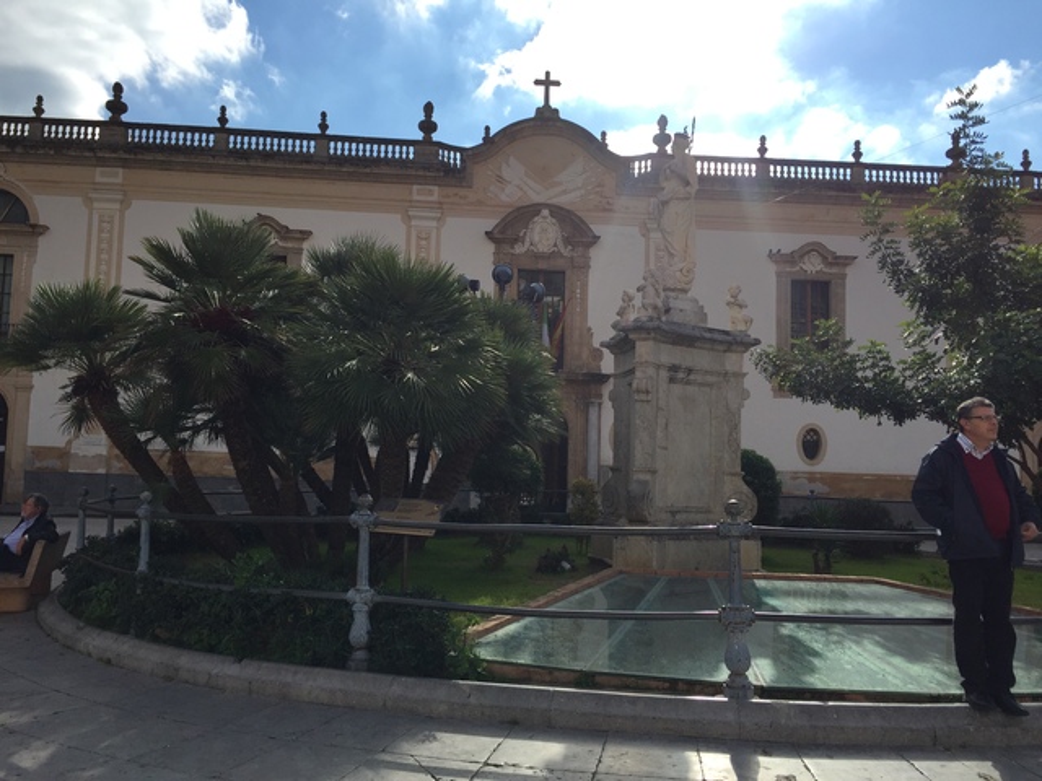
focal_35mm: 29
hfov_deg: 61.7
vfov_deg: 48.2
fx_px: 873
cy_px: 390
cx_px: 521
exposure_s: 1/2475
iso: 32
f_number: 2.2
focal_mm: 4.15
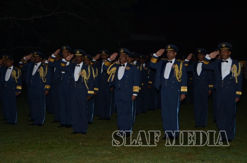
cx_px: 124
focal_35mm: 75
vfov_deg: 18.1
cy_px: 82
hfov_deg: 27.1
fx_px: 513
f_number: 5
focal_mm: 50
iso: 640
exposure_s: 1/60
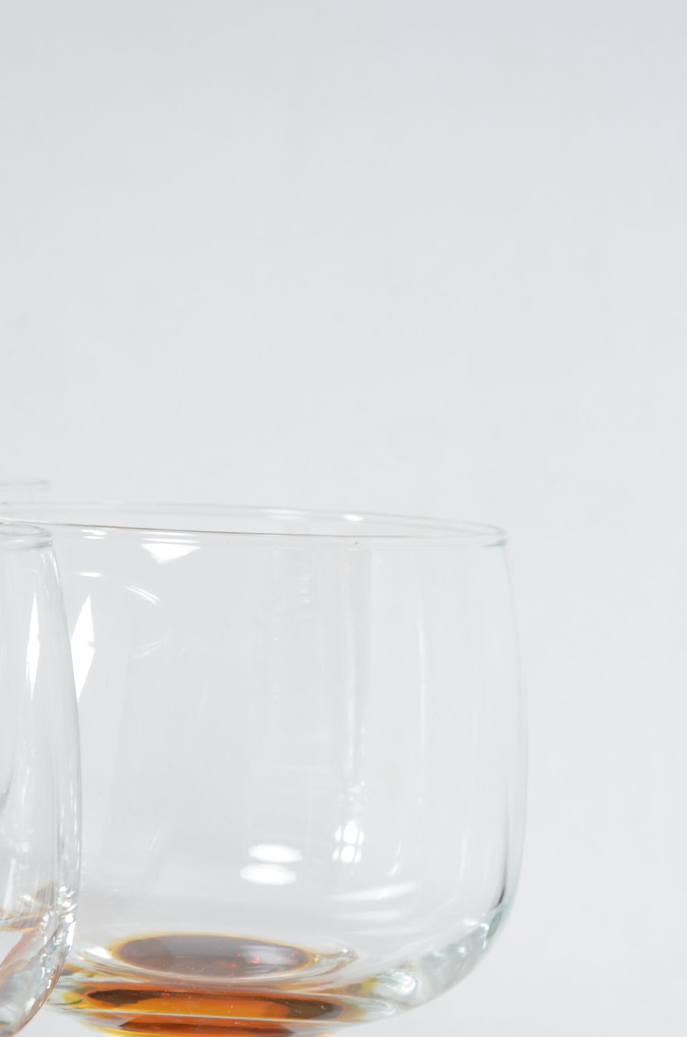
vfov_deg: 14.2
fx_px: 4111
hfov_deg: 9.5
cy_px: 913
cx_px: 88
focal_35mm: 143
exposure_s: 1/125
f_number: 10
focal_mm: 50
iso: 100
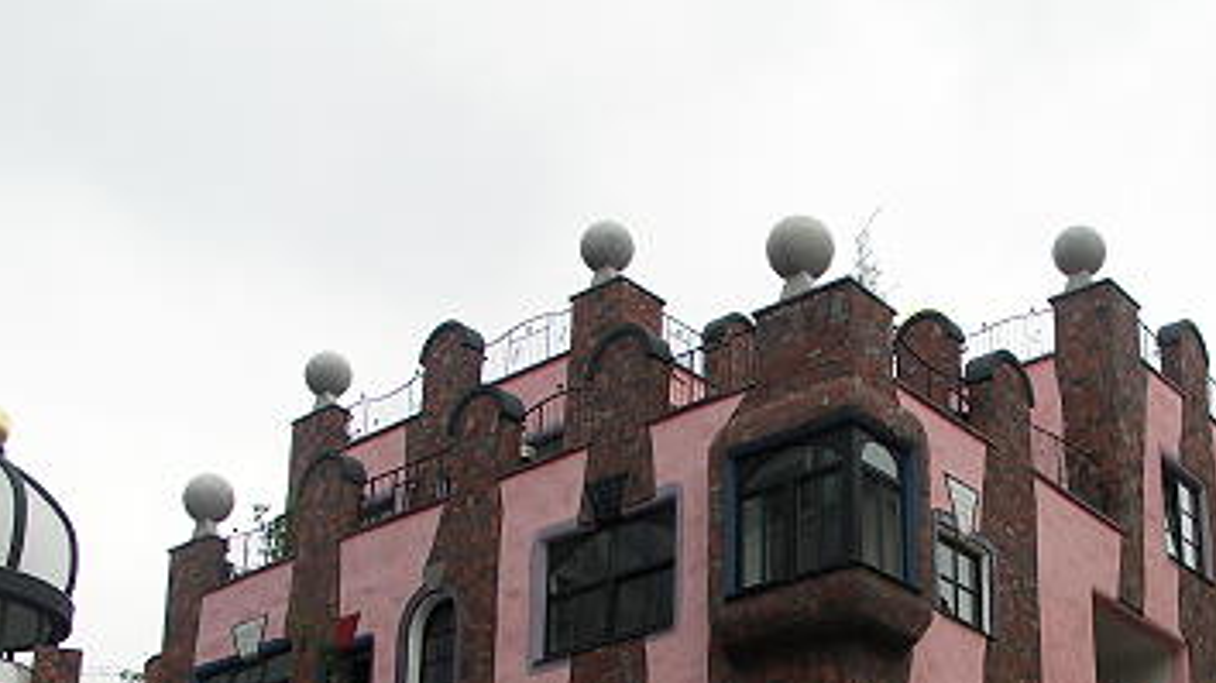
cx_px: 838
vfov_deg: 20.3
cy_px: 774
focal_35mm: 56
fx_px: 1805
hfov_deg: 36.7
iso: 50
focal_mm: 7.2
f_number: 2.8
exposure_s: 1/60
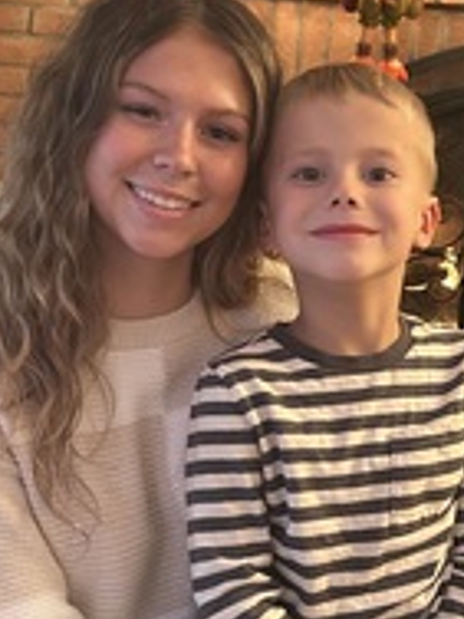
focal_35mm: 69
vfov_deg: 28.1
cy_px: 356
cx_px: 262
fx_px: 1233
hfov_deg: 21.3
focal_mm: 5.7
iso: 640
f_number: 1.5
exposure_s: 1/40
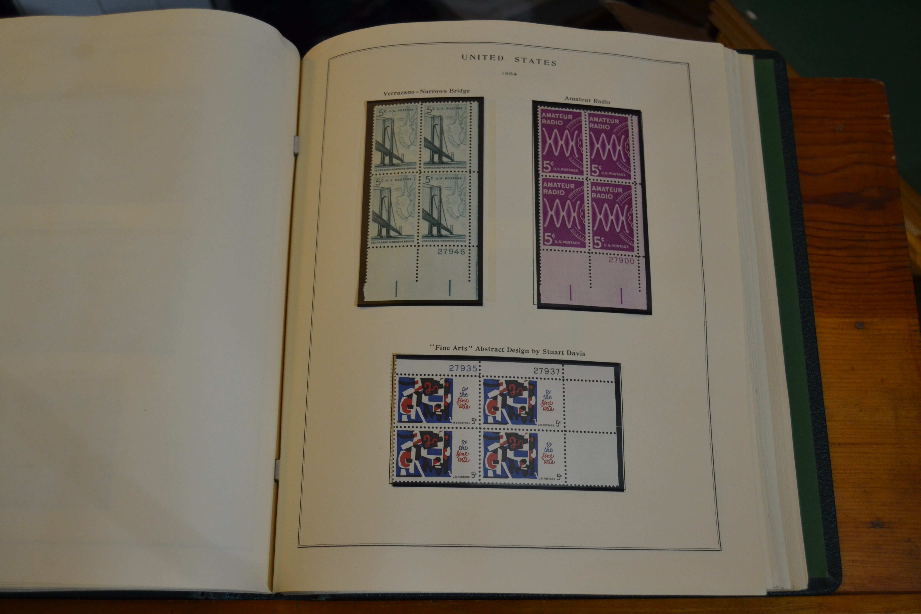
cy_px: 307
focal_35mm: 39
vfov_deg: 34.2
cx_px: 460
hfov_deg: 49.6
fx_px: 998
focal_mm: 26
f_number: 4
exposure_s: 1/60
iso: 1000
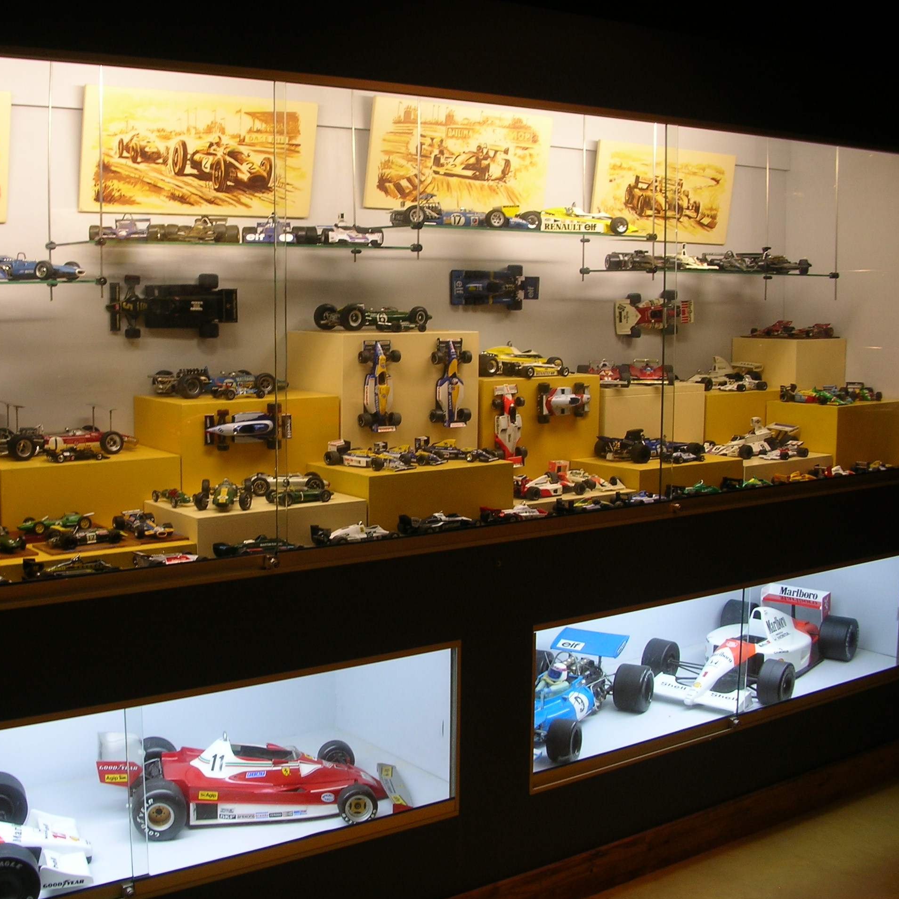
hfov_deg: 39.7
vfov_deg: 40.0
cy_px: 450
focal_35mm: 42
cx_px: 328
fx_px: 1234
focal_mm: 5.8
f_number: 3
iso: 50
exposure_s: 1/8.2
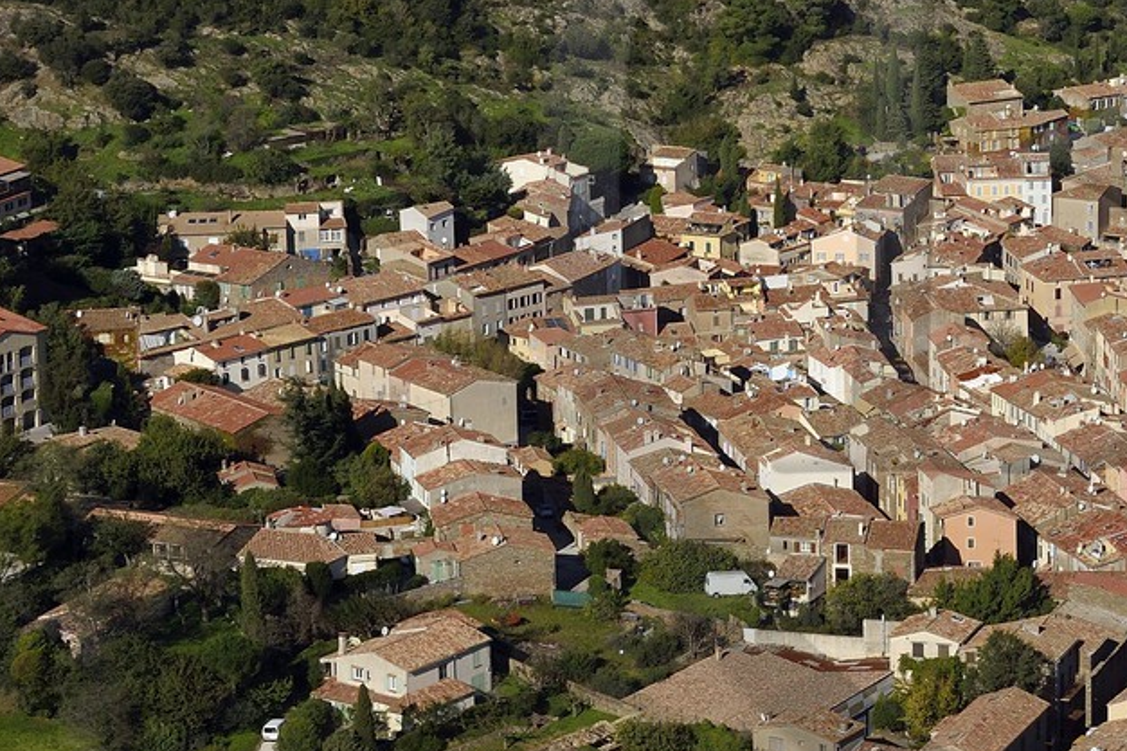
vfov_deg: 11.9
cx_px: 1282
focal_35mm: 115
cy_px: 178
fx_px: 3599
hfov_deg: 17.1
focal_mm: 45
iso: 400
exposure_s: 1/1250
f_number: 10
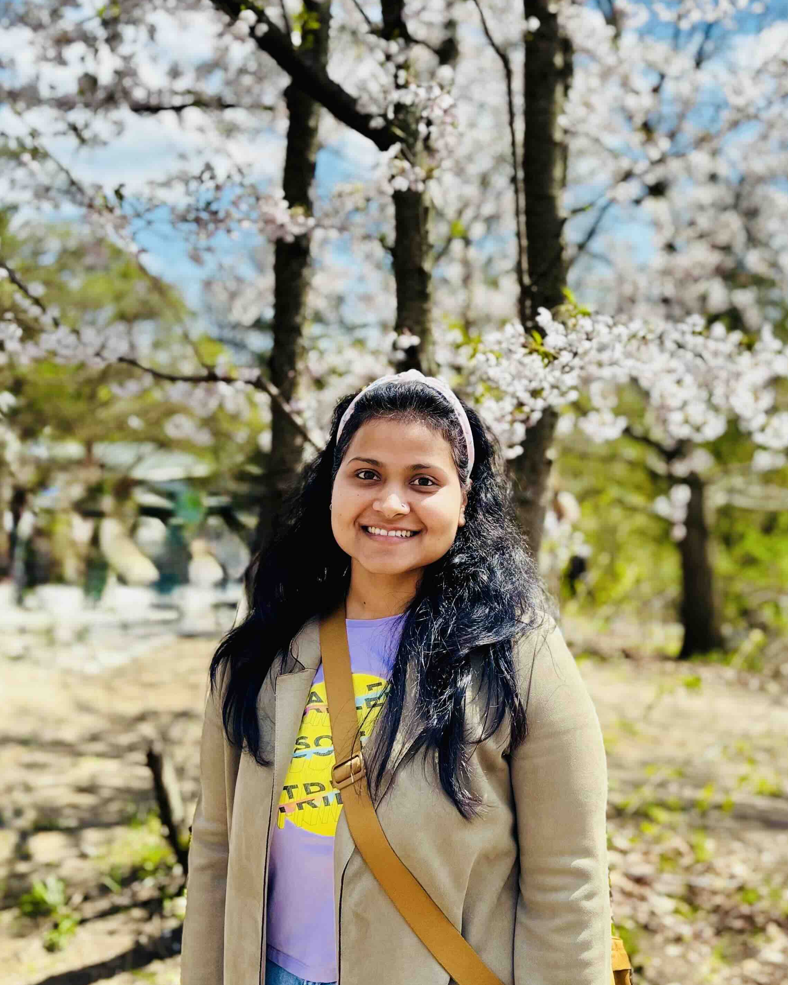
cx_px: 507
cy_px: 380
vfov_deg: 49.9
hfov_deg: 40.8
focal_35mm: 36
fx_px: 1049
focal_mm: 5.96
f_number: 1.6
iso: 50
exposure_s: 1/1812
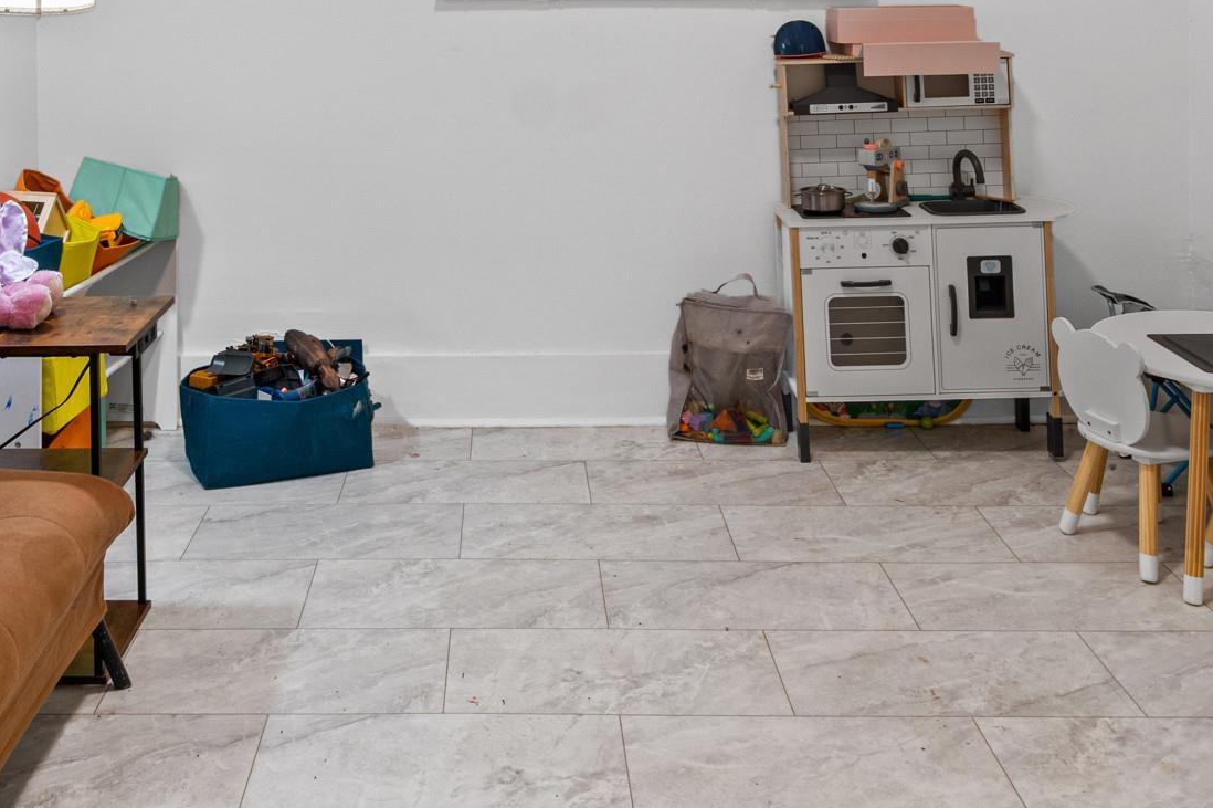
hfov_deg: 47.1
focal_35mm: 41
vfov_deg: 29.7
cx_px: 475
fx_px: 1381
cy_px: -55
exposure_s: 1/3
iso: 250
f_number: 9
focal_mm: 12
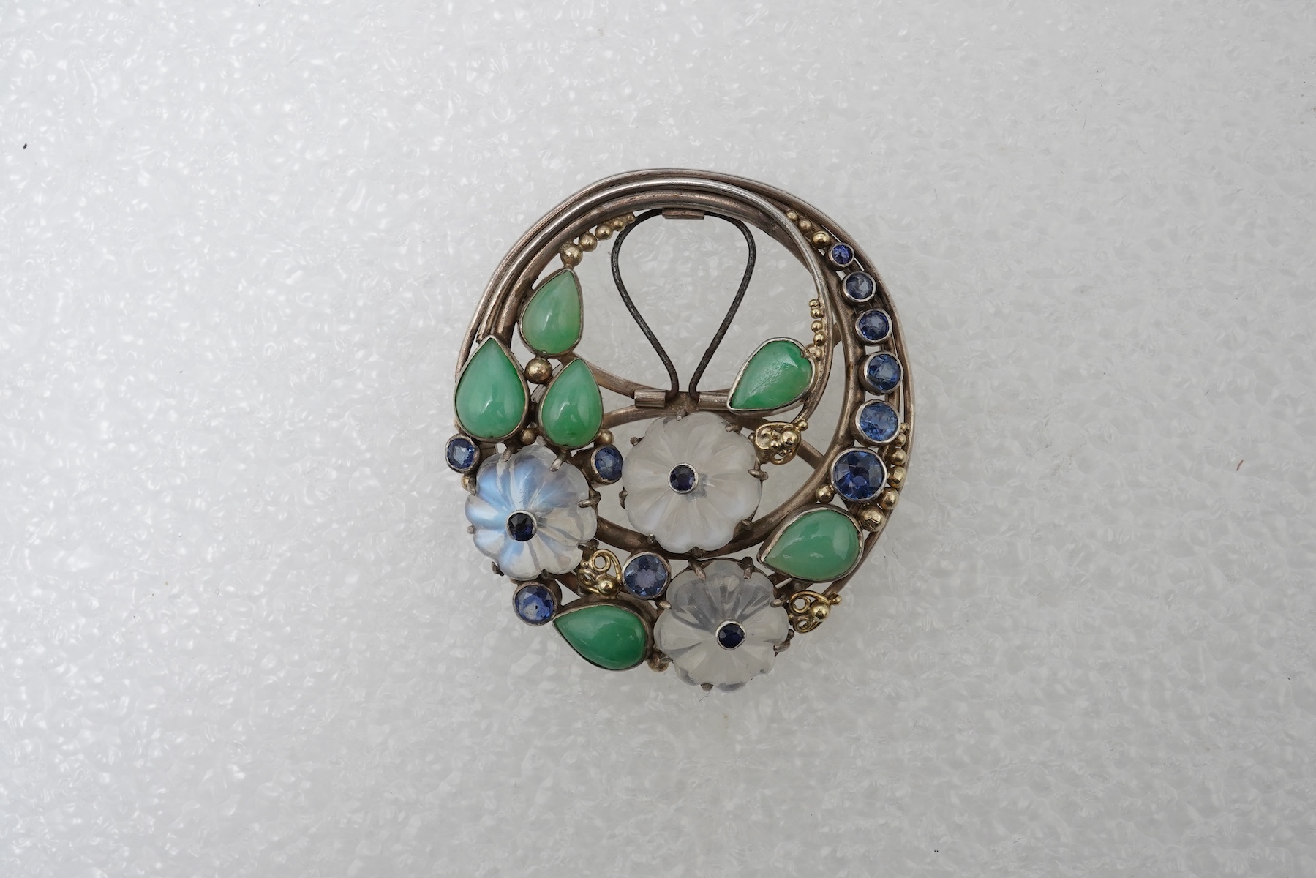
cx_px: 658
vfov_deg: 29.9
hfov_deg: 43.6
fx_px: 1645
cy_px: 439
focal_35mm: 45
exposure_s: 1/125
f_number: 22
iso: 640
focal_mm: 30
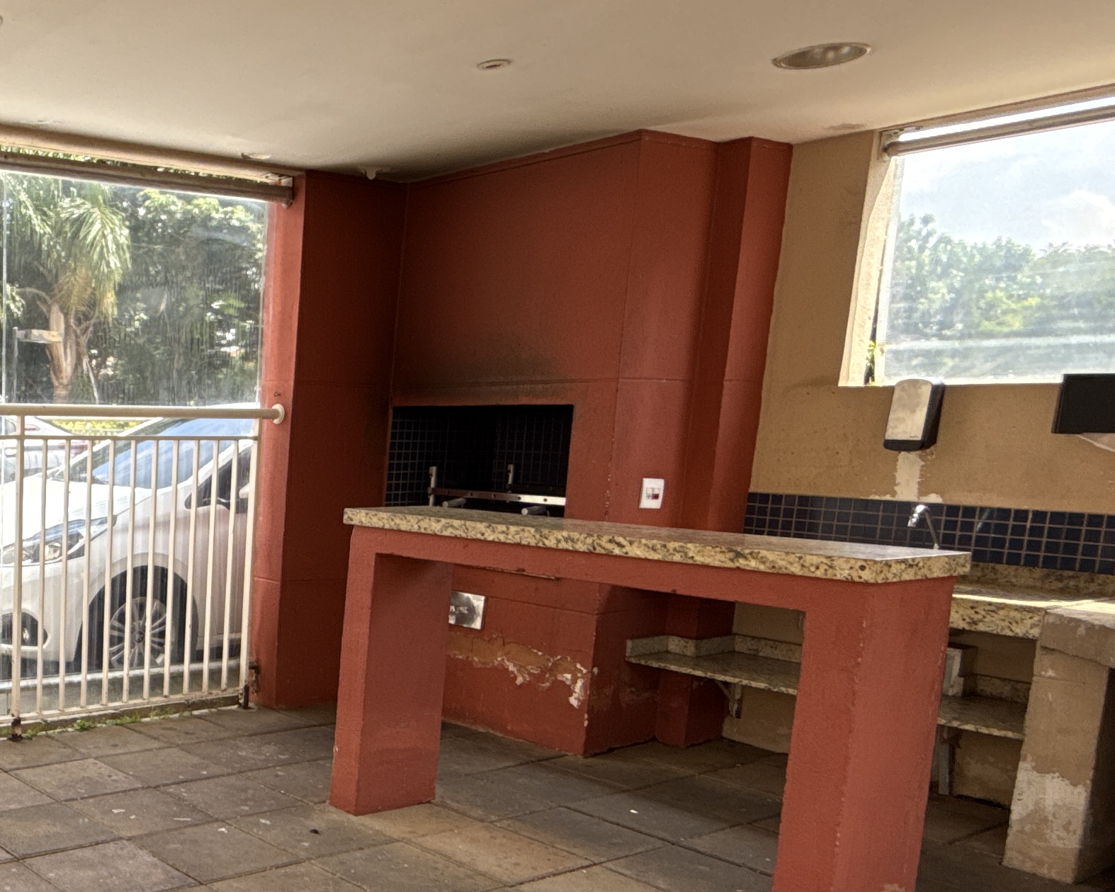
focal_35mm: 35
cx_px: -31
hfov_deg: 43.2
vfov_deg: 41.6
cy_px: 603
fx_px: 1155
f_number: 2.2
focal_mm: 2.22
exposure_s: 1/383
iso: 64
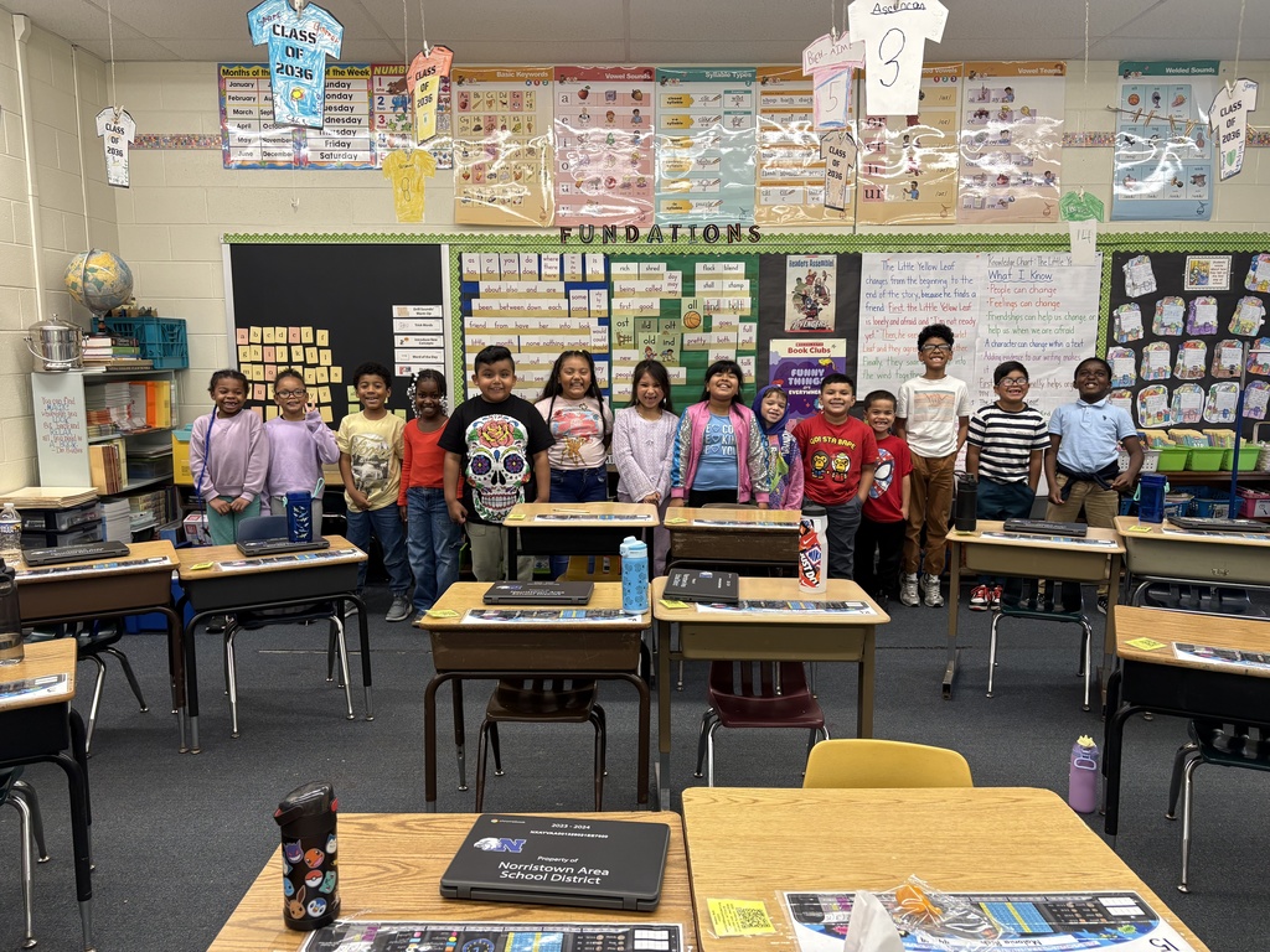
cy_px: 476
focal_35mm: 26
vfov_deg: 53.1
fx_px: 954
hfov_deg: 67.3
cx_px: 635
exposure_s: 1/60
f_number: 1.6
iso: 125
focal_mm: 5.96
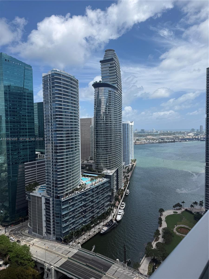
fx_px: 193
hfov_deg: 56.8
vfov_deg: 71.6
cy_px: 140
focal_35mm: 24
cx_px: 104
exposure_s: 1/6711
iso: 80
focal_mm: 6.76
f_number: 1.78
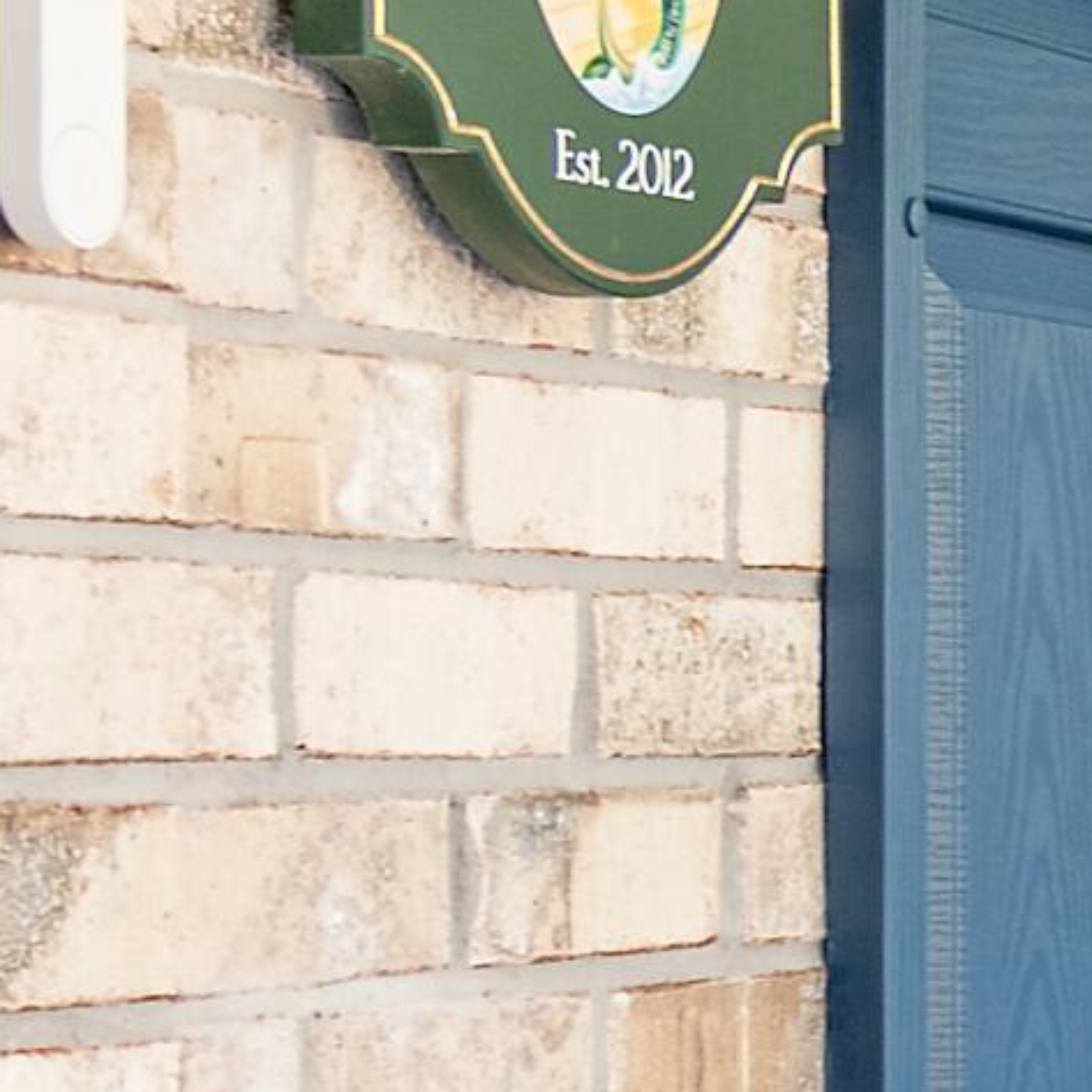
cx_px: 3184
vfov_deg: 11.5
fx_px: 5389
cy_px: 822
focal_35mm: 151
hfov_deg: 9.4
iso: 100
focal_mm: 19
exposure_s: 1/13
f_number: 5.6
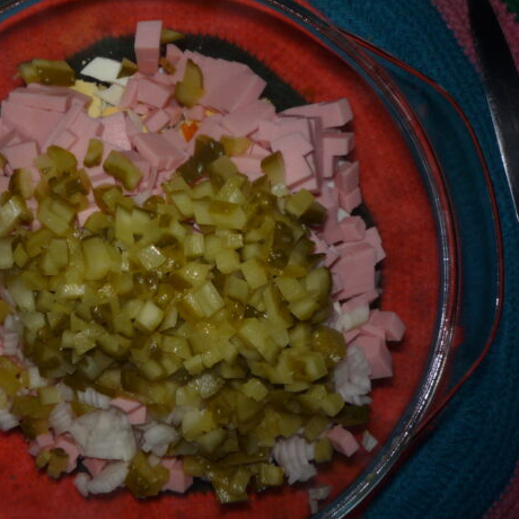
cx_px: 155
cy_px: 283
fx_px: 729
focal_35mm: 43
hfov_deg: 38.5
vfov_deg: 39.1
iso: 100
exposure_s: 1/30
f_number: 4
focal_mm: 5.2
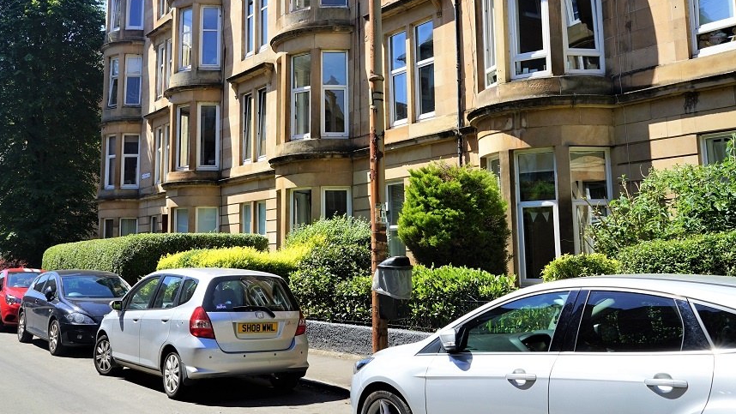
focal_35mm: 41
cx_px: 336
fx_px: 800
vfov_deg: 28.8
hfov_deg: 49.3
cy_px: 126
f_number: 10
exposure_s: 1/100
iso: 100
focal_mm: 28
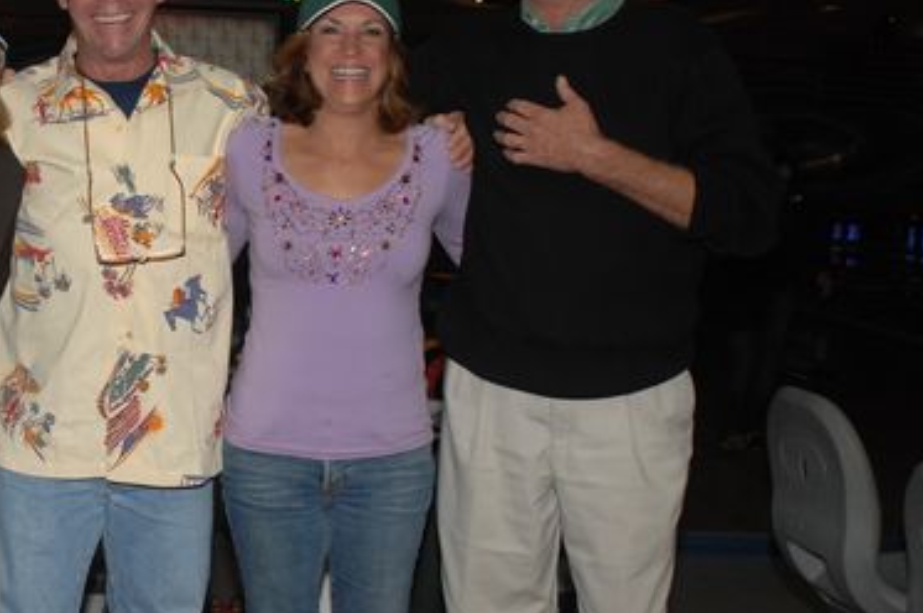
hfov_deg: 27.3
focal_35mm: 72
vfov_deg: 18.9
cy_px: 243
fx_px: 1844
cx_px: 134
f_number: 3.5
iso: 400
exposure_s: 1/125
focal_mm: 28
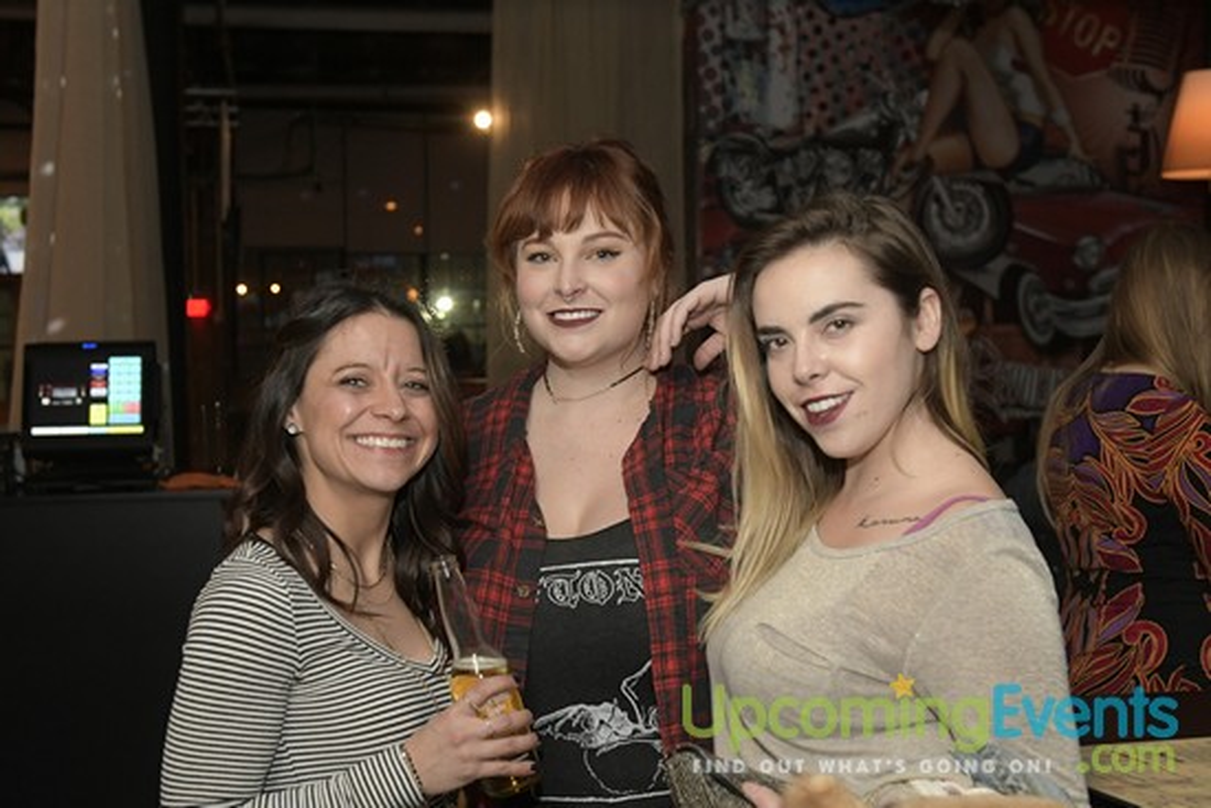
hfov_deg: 35.0
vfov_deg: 23.8
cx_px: 606
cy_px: 404
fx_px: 1918
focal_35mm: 57
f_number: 4
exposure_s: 1/80
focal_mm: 38
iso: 2000
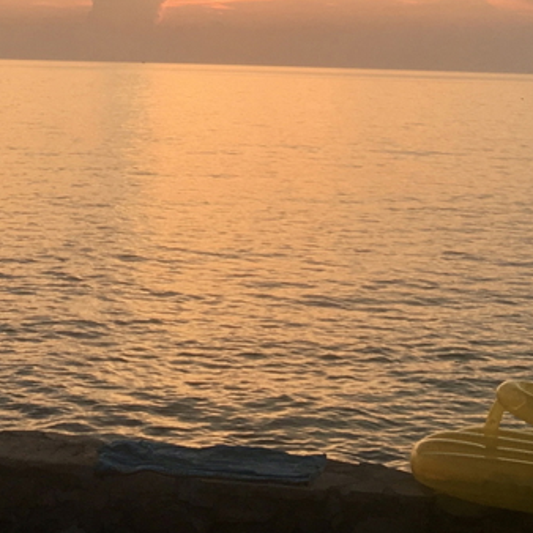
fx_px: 1585
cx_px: 184
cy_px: -139
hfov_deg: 19.0
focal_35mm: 91
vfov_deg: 18.0
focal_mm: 4.15
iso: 25
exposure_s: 1/100
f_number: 2.2
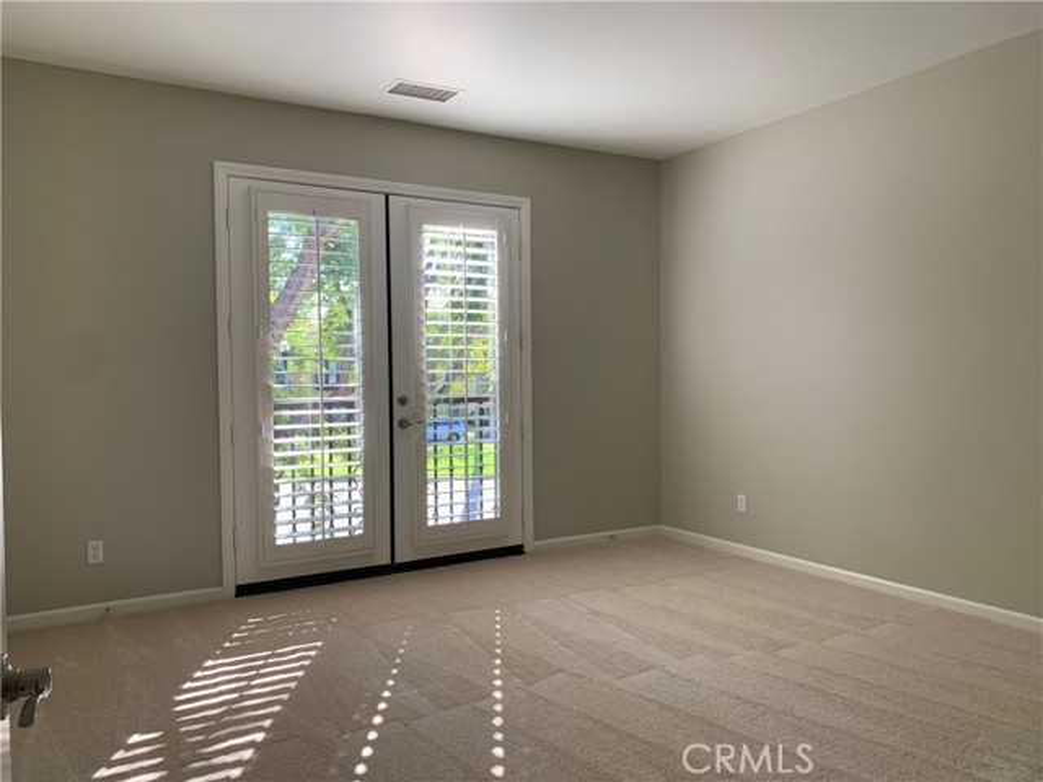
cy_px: 391
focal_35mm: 26
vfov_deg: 53.1
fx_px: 783
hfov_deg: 67.3
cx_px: 522
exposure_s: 1/122
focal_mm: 4.25
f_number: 1.8
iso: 50
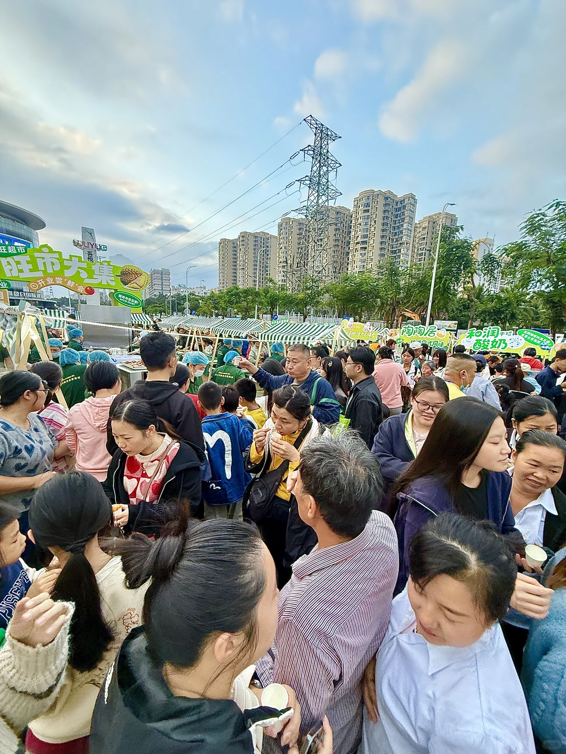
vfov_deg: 102.1
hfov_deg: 85.7
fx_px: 305
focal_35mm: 14
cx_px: 283
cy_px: 377
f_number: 2.2
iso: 200
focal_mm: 2.22
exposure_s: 1/100
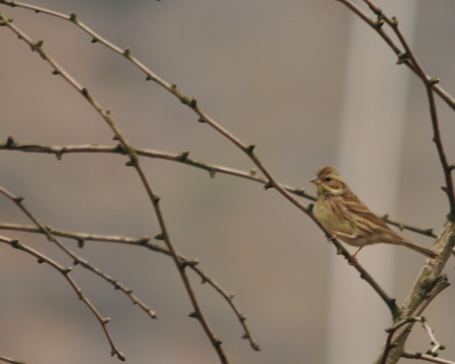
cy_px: 196
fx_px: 19961
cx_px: 336
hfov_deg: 1.3
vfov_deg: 1.0
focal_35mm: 1482
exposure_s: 1/160
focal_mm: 500
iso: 200
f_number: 8
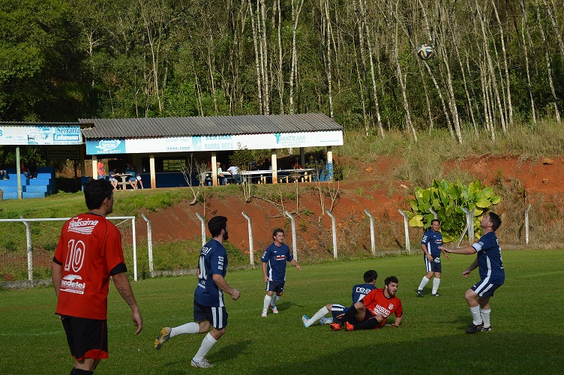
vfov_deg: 16.5
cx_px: 282
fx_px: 1291
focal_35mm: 82
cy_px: 188
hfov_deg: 24.6
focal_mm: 55
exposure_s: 1/320
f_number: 9
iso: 100
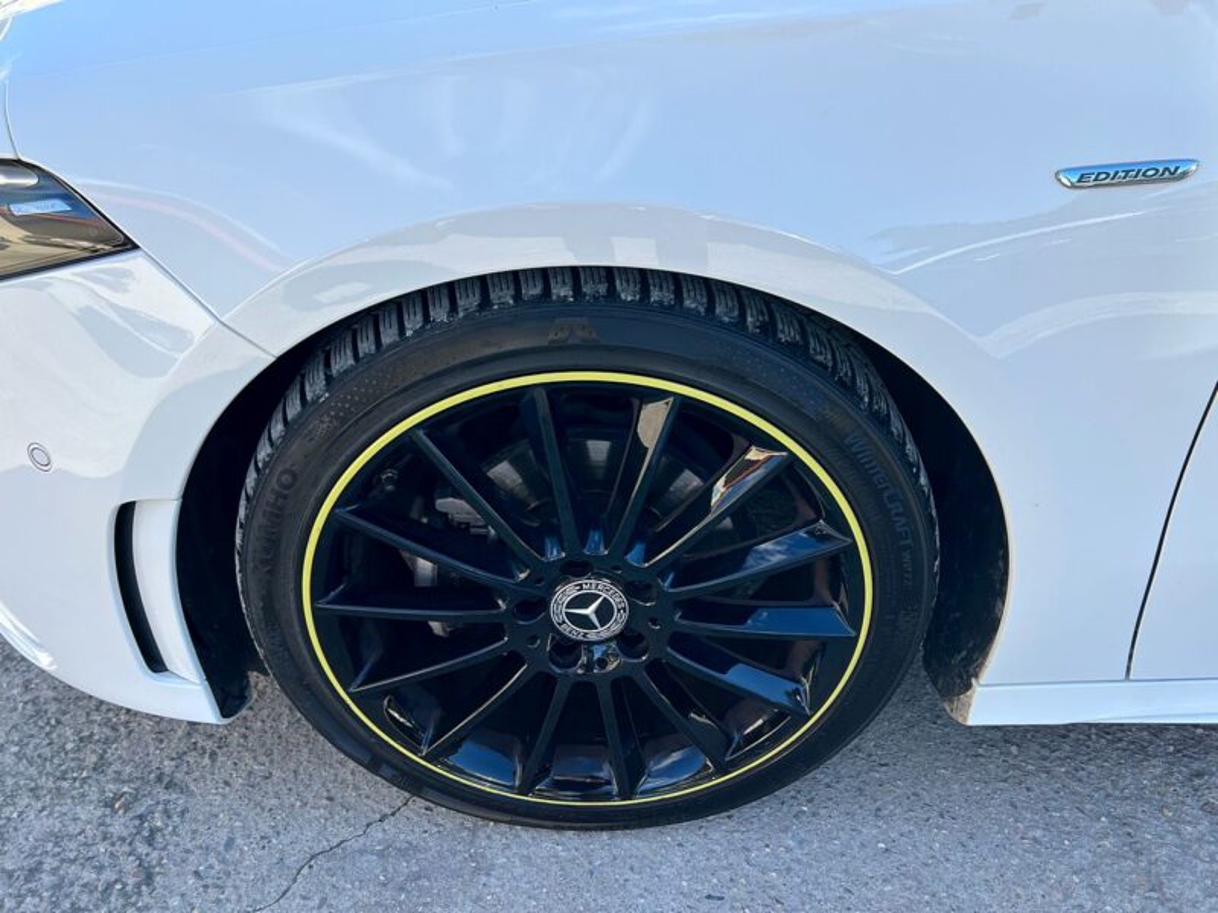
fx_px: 915
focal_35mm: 26
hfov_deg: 67.3
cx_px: 609
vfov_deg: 53.1
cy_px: 456
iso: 50
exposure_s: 1/965
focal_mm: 5.7
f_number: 1.5
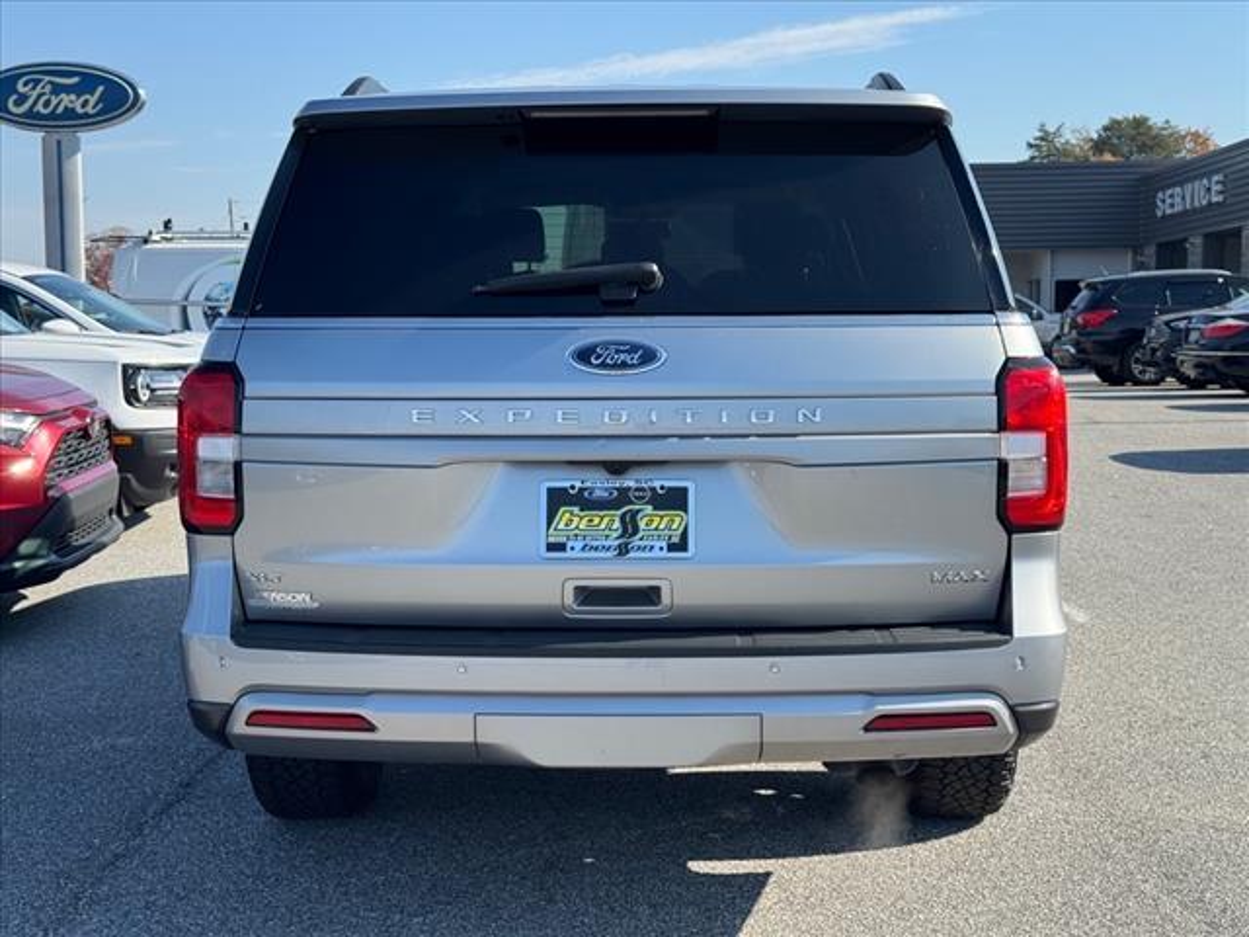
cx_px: 624
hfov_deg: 39.7
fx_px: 1732
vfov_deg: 30.3
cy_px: 468
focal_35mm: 48
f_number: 1.78
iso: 64
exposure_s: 1/2331
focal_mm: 6.76
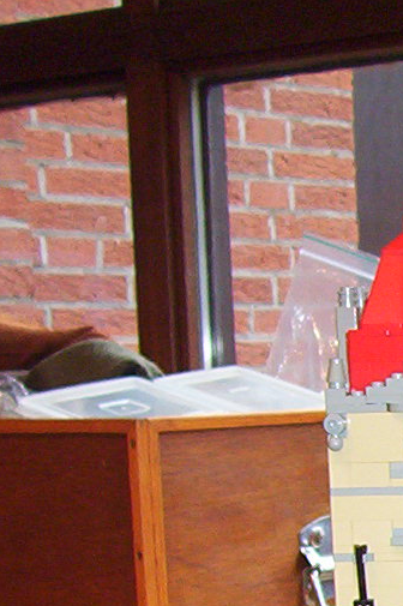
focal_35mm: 145
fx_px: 2438
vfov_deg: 13.8
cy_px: 708
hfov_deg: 8.6
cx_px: 956
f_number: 2.73
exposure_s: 1/60
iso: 140
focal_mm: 5.77
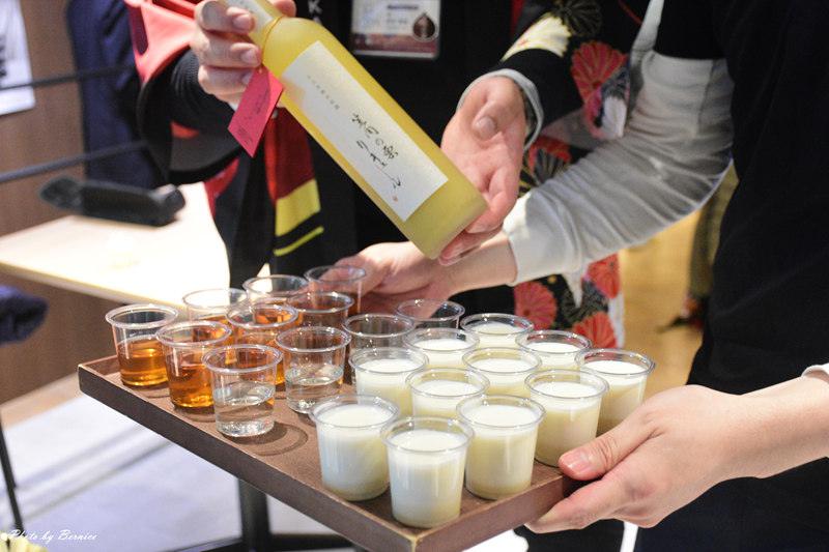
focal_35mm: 51
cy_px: 276
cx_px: 414
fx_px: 1174
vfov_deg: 26.5
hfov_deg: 38.9
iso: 4500
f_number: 4.5
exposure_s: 1/50
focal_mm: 34
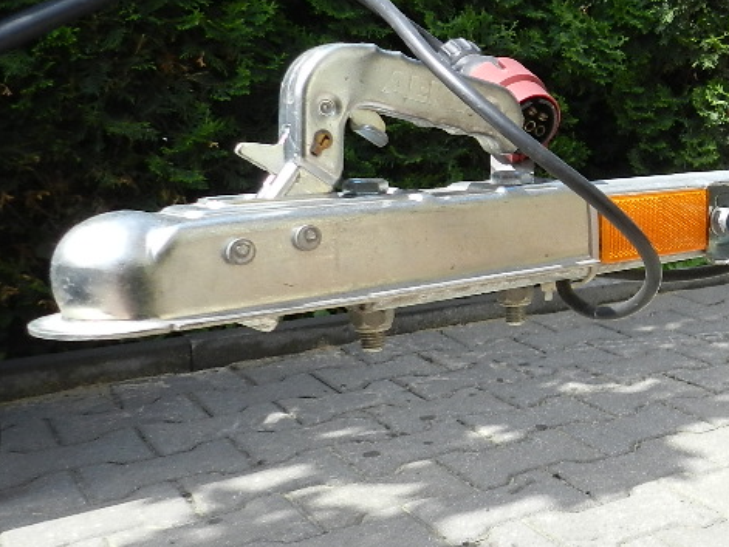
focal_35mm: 50
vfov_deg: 29.1
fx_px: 1053
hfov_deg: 34.1
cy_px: 232
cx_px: 762
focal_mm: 4
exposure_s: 1/800
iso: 160
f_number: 3.4
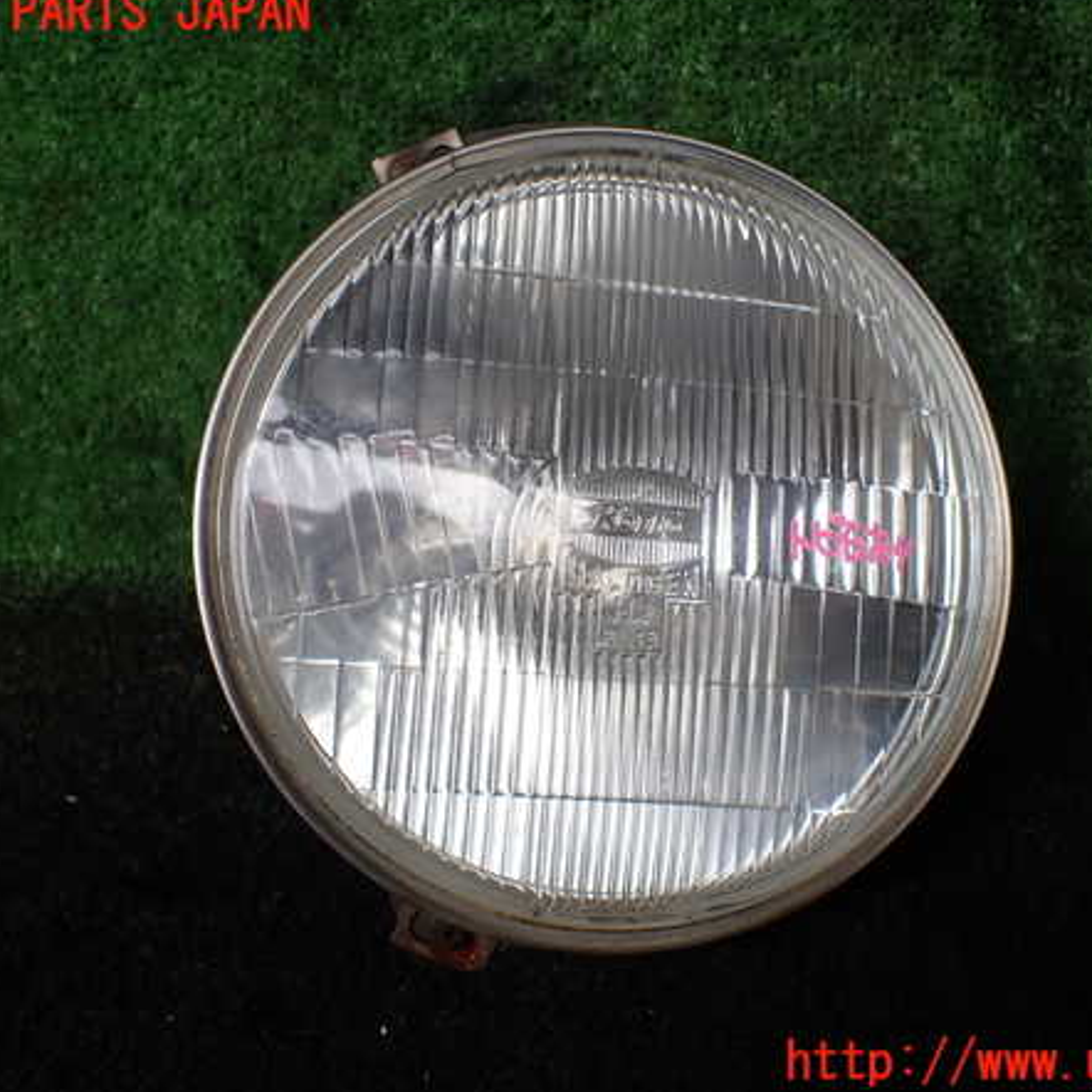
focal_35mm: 36
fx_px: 1285
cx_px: 603
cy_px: 539
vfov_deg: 46.0
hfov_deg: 46.0
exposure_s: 1/125
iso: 100
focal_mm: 5.4
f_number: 2.3
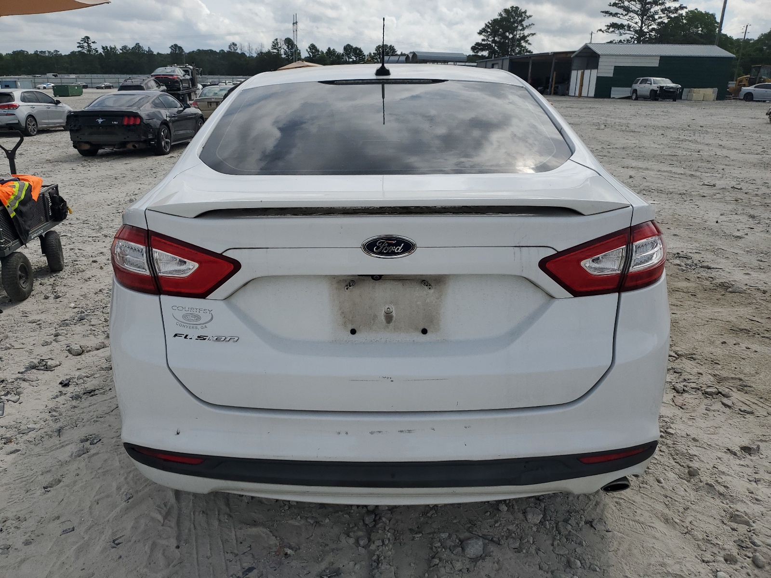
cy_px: 289
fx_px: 579
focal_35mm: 26
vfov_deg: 53.1
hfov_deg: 67.3
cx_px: 386
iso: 50
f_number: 1.5
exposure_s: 1/5000
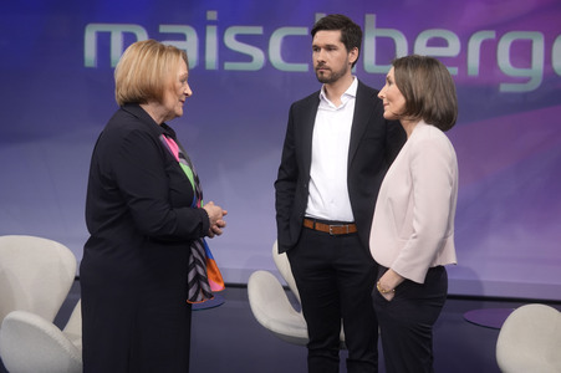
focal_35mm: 45
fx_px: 701
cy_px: 186
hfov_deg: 43.6
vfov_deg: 29.8
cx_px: 280
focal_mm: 30
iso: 640
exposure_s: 1/250
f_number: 2.2
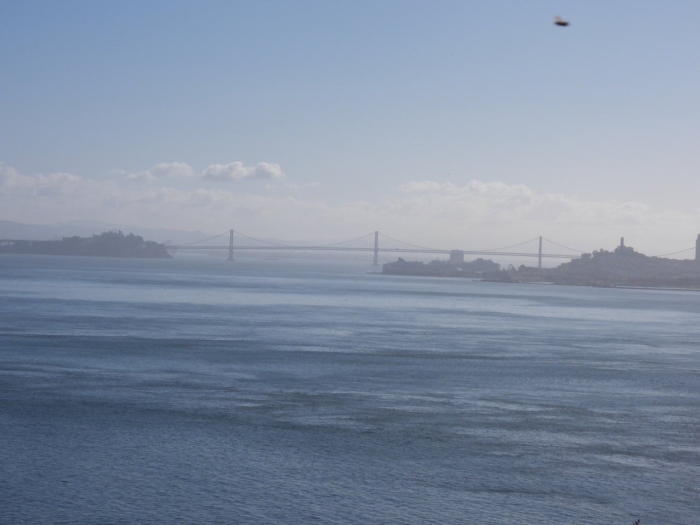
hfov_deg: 18.7
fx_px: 2123
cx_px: 350
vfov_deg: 14.1
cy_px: 262
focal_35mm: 105
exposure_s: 1/1600
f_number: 5.6
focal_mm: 18.7
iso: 100
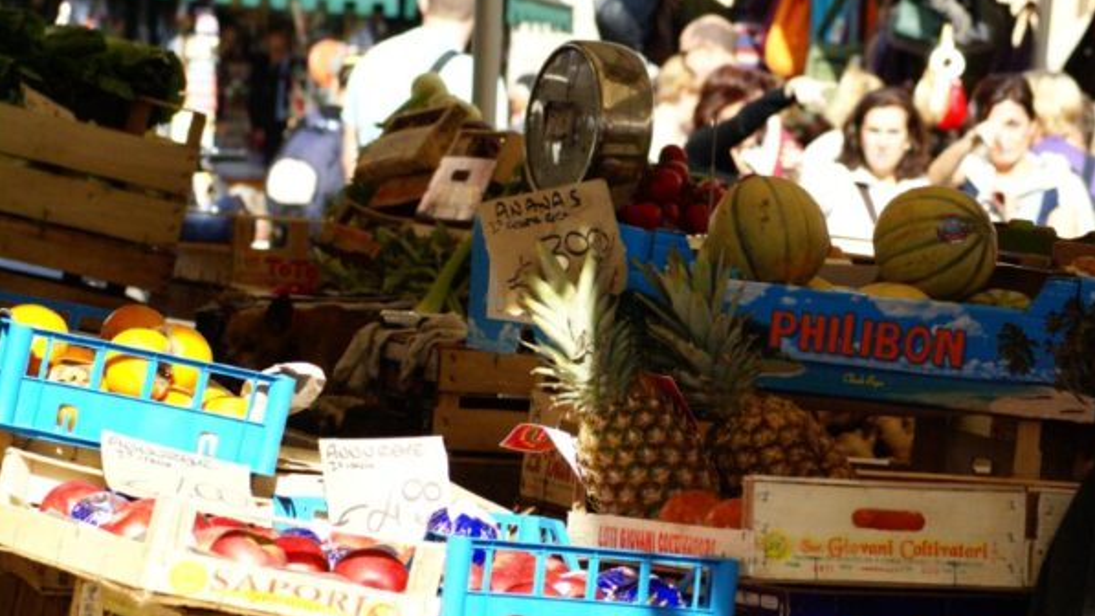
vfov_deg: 7.7
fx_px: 4588
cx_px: 548
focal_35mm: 158
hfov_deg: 13.6
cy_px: 309
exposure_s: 1/640
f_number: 8
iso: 800
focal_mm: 100
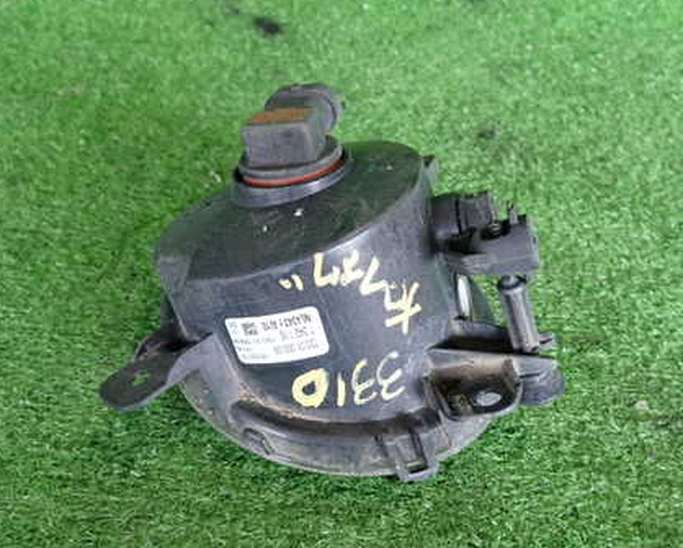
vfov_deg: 42.3
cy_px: 291
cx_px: 363
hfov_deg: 51.5
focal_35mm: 35
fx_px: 708
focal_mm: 4.5
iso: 250
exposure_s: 1/30
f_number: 2
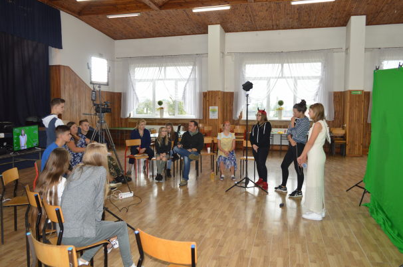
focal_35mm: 27
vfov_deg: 47.8
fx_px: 302
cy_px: 134
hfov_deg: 67.5
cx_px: 202
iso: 400
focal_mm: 18
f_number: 4
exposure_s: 1/60
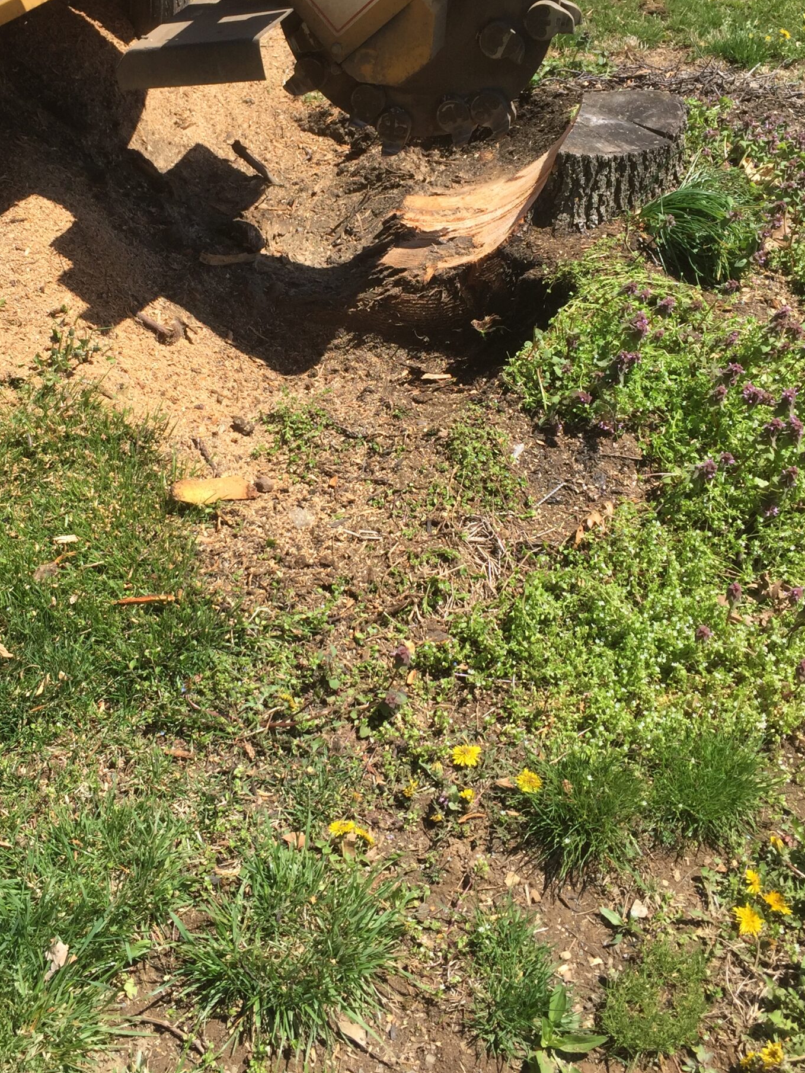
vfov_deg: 45.5
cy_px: 425
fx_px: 1271
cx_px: 303
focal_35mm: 41
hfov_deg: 34.9
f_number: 2.2
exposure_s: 1/1364
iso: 32
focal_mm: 4.15
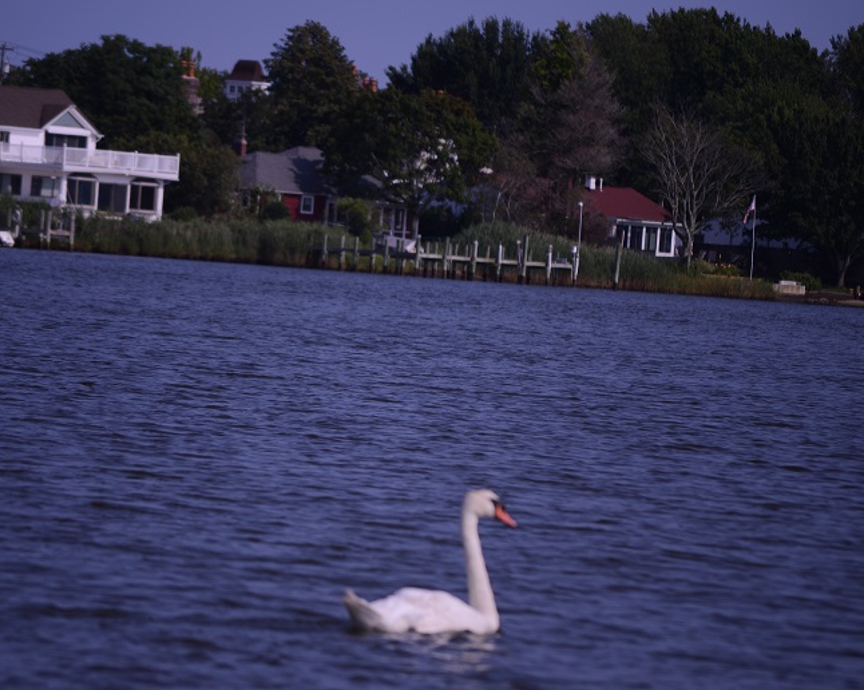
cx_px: 389
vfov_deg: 4.8
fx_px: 8280
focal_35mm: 324
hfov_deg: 6.0
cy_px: 345
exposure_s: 1/1250
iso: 100
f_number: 11
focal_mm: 190
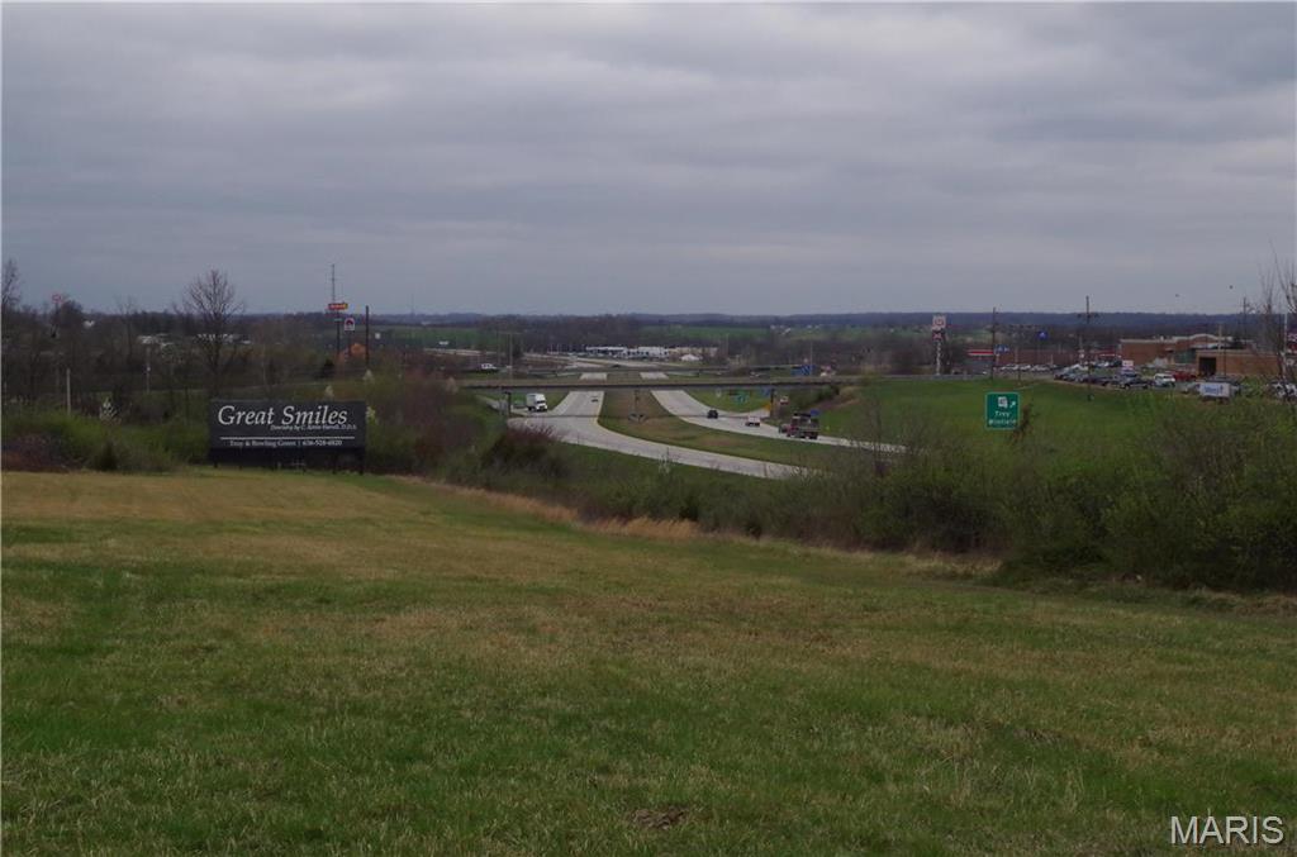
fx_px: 1761
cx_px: 648
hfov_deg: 40.4
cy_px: 428
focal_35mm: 49
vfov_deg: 27.4
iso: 1600
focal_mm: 32.5
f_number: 14
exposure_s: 1/500
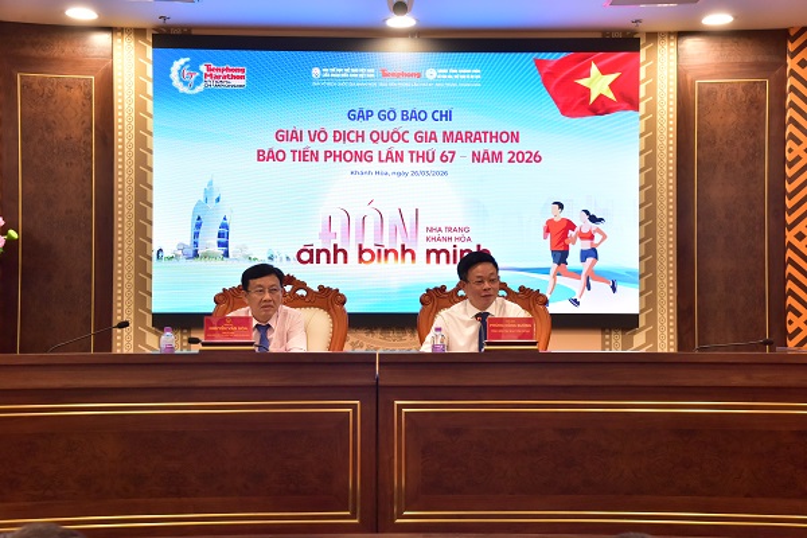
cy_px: 269
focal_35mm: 55
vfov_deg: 24.6
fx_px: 1233
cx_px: 404
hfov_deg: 36.2
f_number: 8
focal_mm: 55
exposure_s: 1/60
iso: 2500
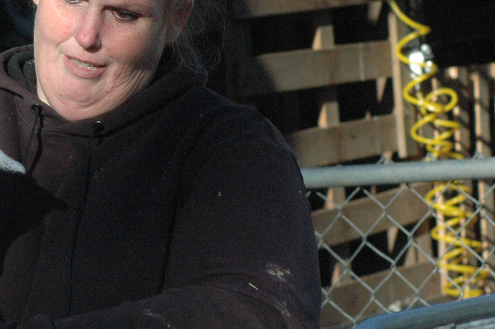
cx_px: 17
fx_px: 4371
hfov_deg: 6.5
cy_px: 162
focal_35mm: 318
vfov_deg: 4.3
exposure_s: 1/1250
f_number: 9
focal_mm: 95
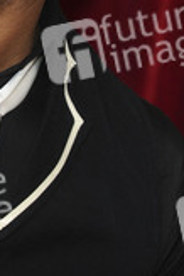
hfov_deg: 4.7
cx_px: -24
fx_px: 2249
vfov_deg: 7.0
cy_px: -41
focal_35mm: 294
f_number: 5
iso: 400
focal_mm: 80
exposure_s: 1/160
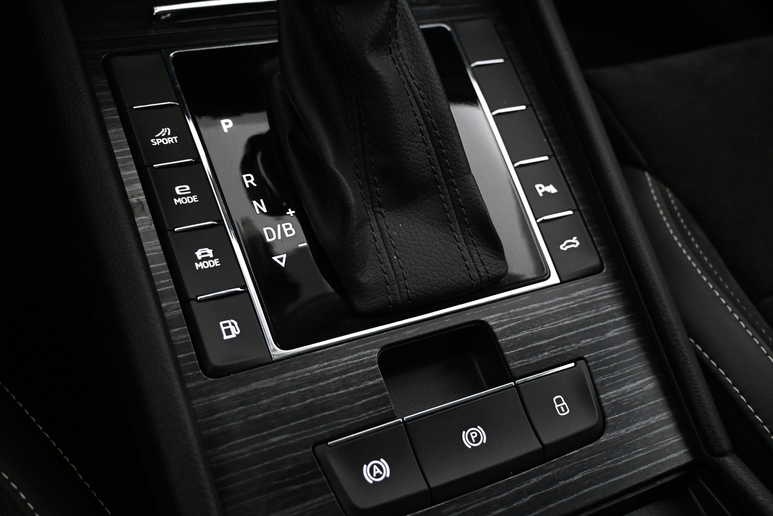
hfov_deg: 55.1
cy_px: 258
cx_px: 386
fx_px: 741
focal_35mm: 34
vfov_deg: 38.4
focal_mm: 23
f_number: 4.2
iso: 2800
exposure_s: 1/40
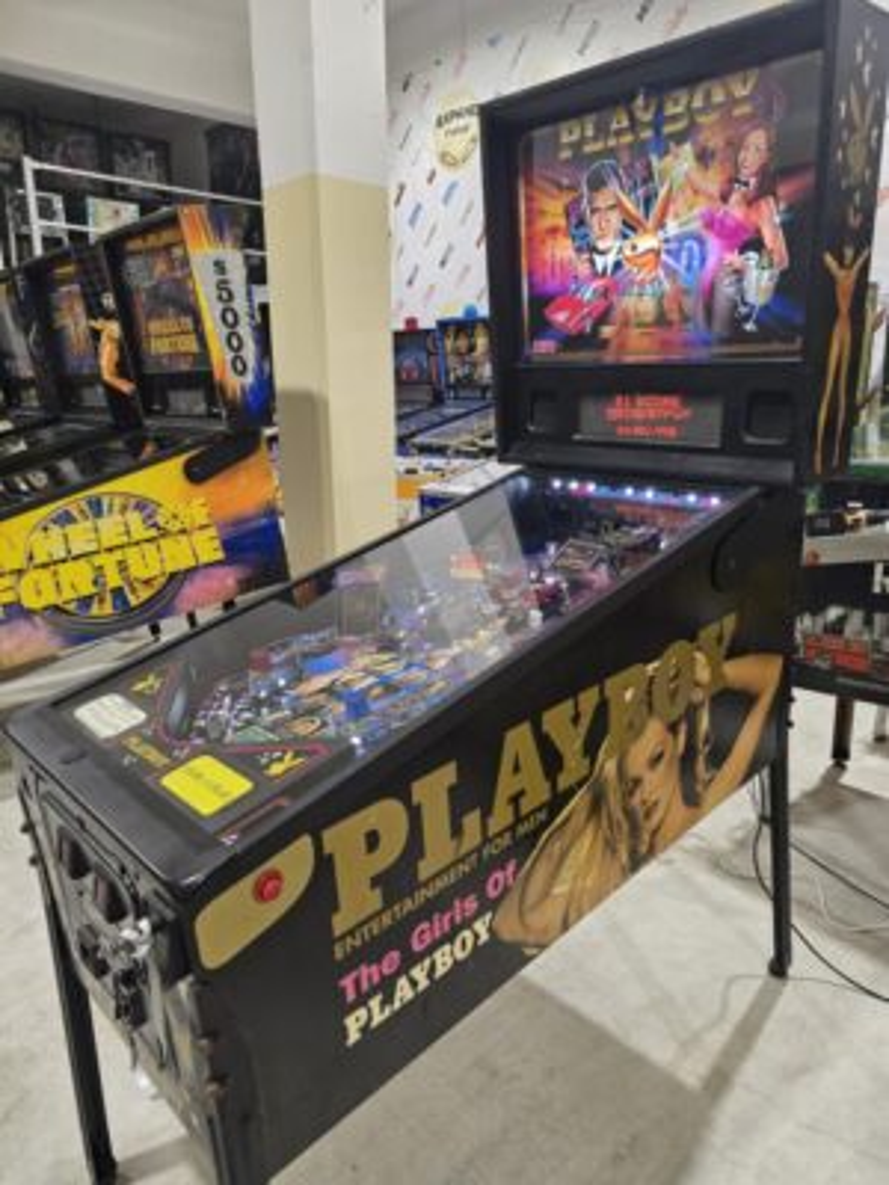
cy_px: 592
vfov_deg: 73.9
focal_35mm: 23
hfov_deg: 58.9
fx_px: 788
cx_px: 444
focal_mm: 6.3
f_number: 1.7
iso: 125
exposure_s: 1/100
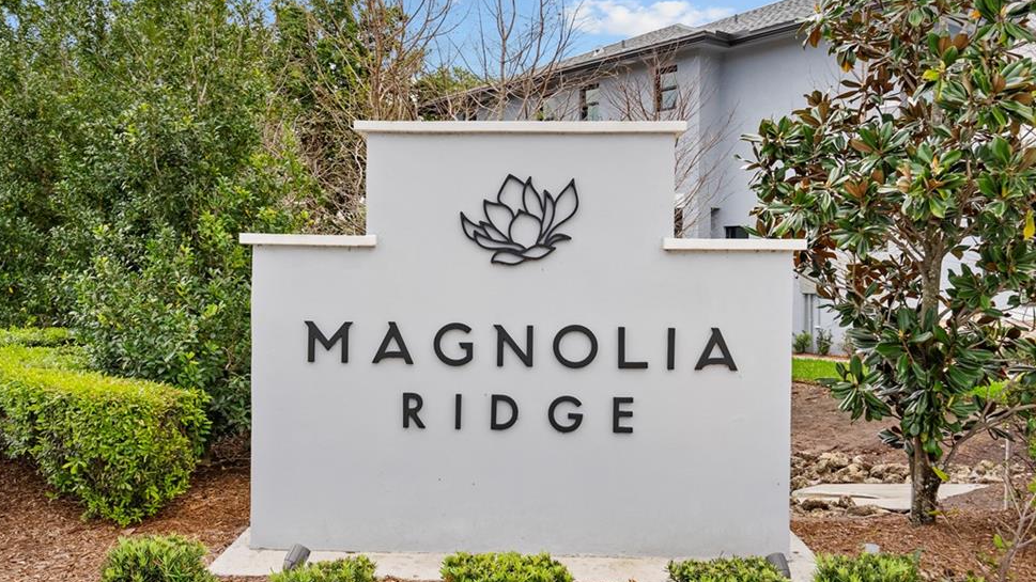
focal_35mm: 31
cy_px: 302
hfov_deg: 62.6
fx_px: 852
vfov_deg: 37.8
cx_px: 523
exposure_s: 1/250
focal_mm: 28
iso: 1600
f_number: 8
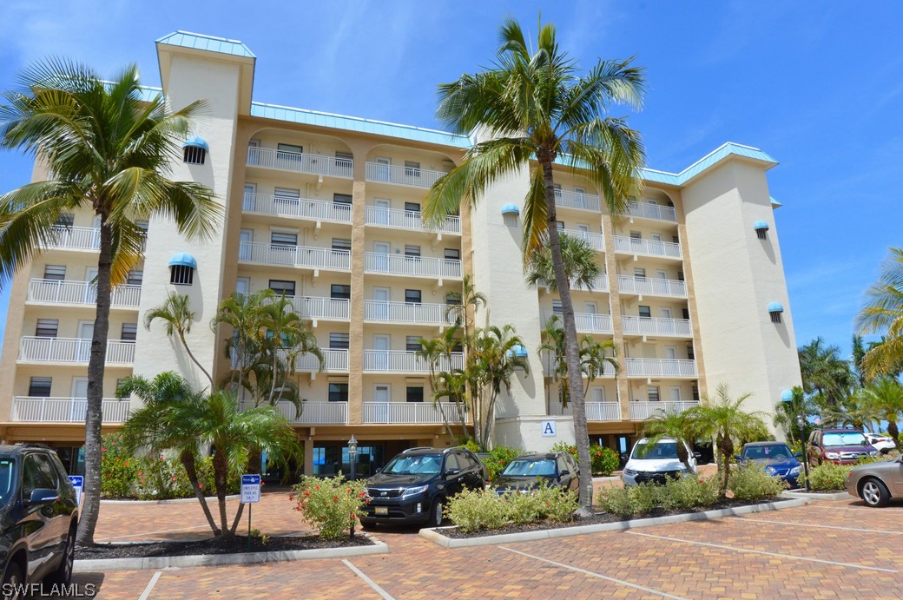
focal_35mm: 24
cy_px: 290
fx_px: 589
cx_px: 470
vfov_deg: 53.9
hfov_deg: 74.9
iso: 400
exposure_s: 1/200
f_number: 18
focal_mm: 15
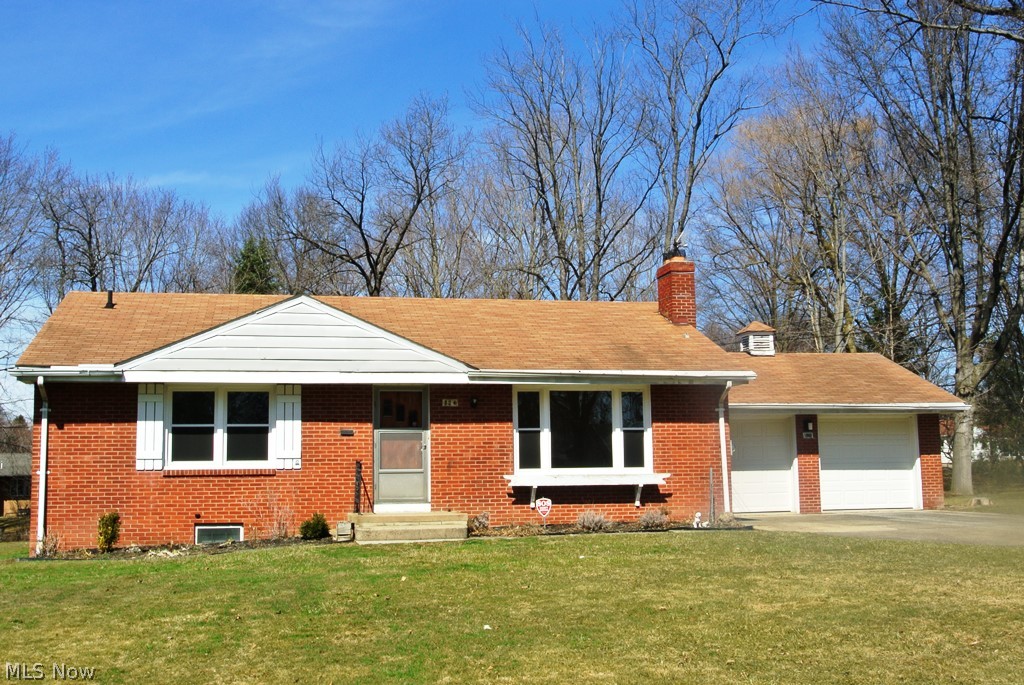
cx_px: 512
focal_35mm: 39
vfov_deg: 34.3
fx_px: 1110
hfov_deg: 49.5
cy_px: 342
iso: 100
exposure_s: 1/60
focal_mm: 14.5
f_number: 16
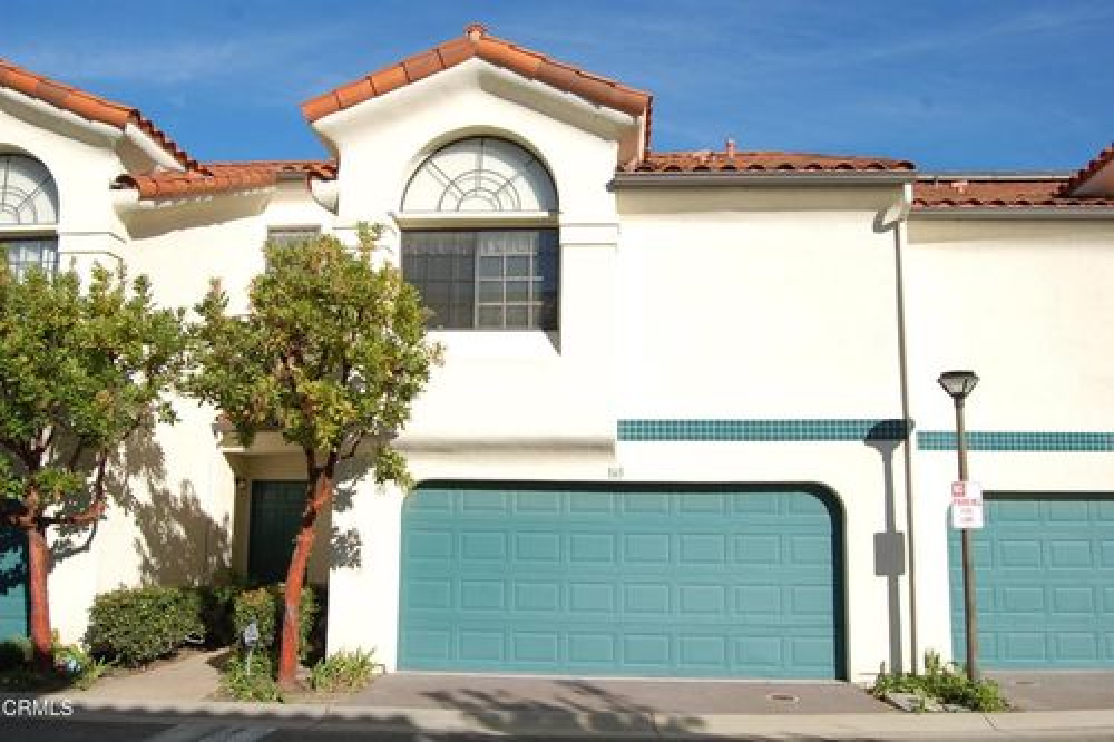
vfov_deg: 43.6
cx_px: 557
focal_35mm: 30
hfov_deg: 61.9
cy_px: 371
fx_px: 928
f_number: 11
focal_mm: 20
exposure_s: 1/500
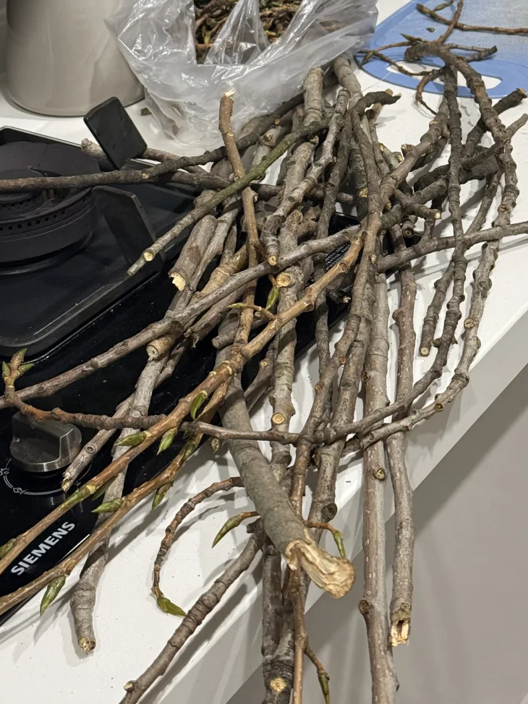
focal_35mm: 71
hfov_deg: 20.6
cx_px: 363
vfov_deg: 27.1
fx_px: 1445
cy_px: 198
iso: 250
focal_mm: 6.76
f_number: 1.78
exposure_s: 1/50
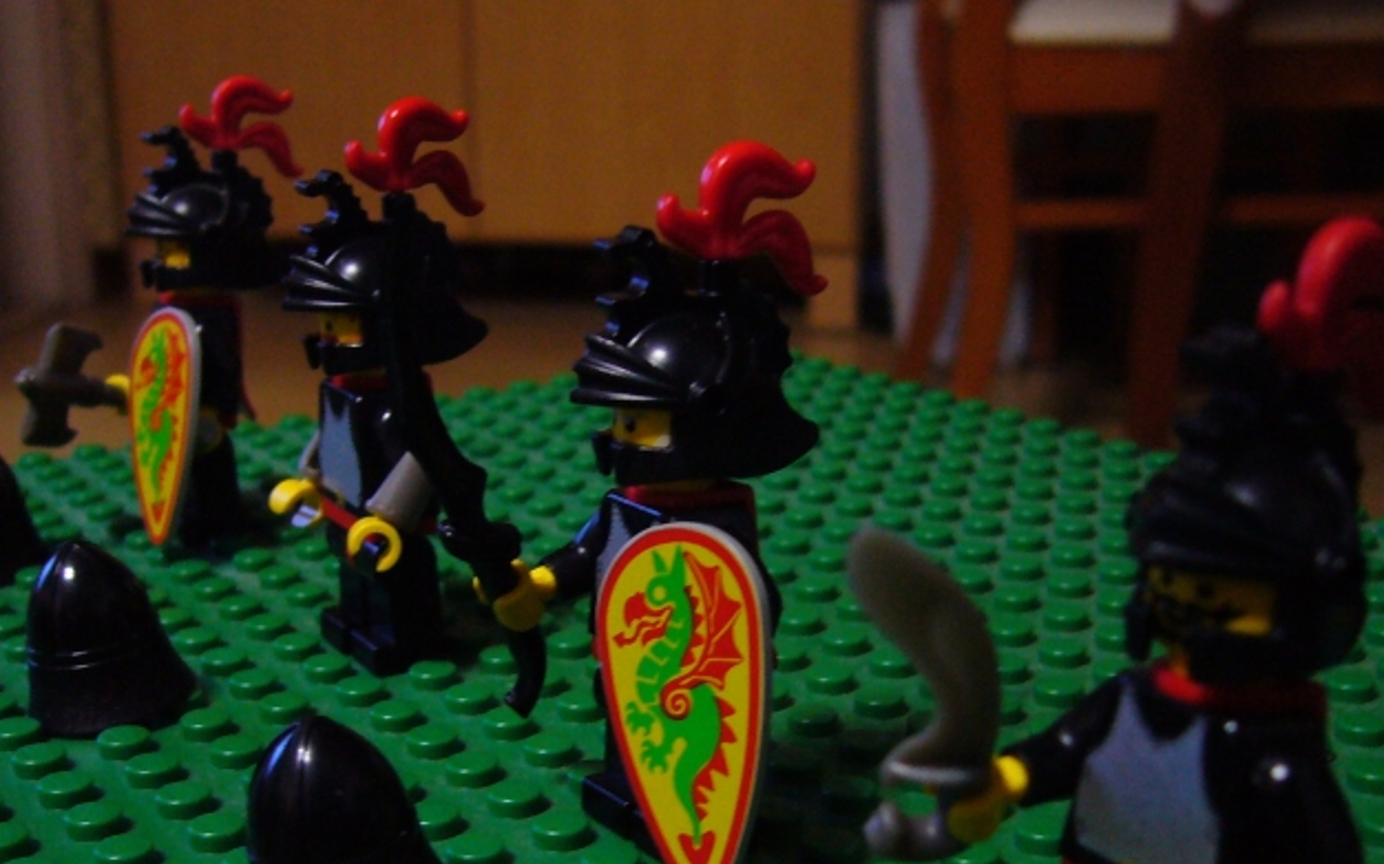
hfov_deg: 38.9
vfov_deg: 24.8
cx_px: 685
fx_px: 1961
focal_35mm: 52
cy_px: 526
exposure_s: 1/8
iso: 200
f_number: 2.8
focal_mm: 5.8
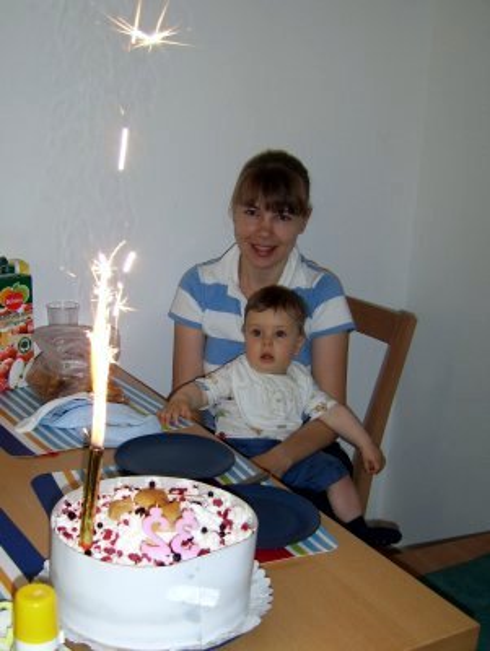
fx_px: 716
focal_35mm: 38
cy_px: 326
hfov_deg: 37.8
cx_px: 245
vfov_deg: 48.9
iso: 100
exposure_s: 1/30
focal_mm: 7.8
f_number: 2.8
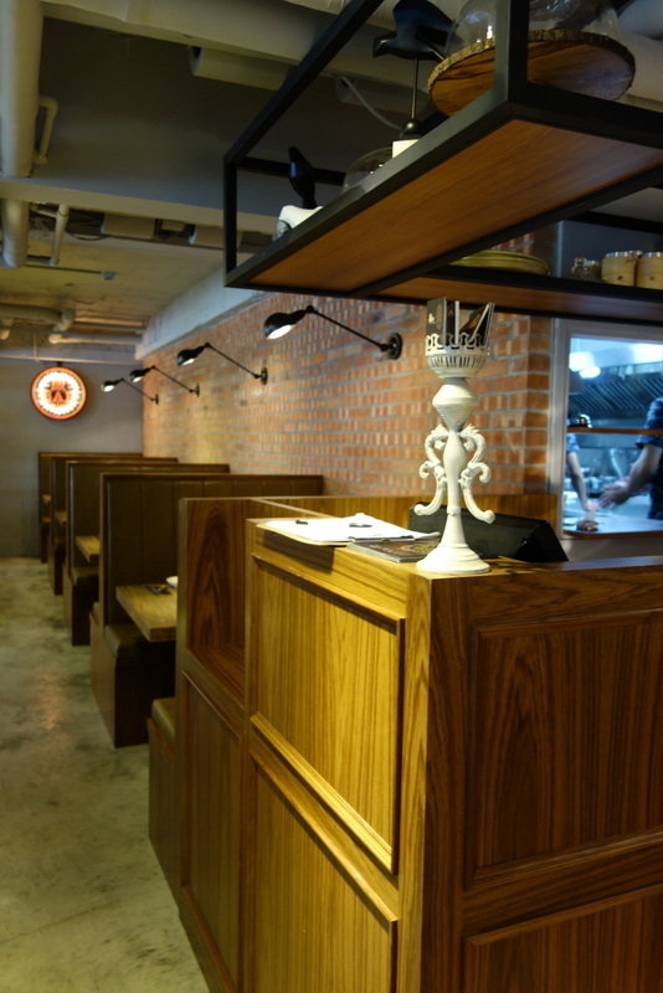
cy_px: 496
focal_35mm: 28
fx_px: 773
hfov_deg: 46.4
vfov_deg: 65.5
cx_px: 332
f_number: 1.8
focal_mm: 10.4
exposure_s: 1/30
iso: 160
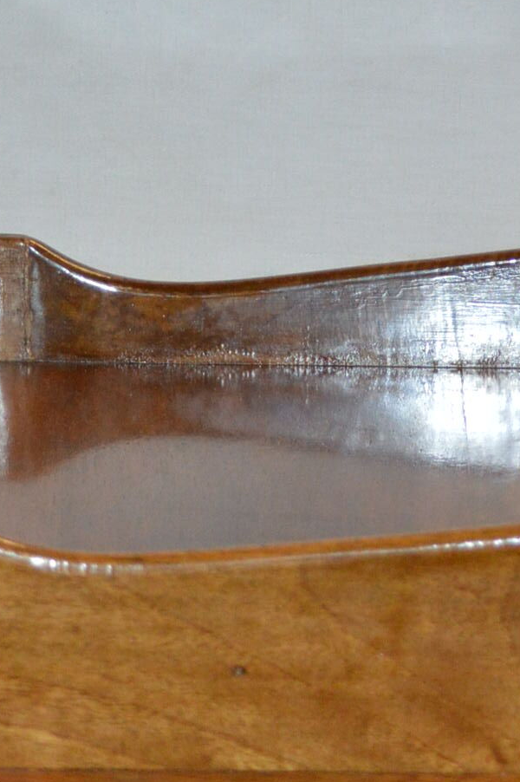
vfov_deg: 10.9
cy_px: 1250
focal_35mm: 180
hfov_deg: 7.6
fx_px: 3906
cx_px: 327
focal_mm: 36
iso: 1250
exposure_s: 1/60
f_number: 5
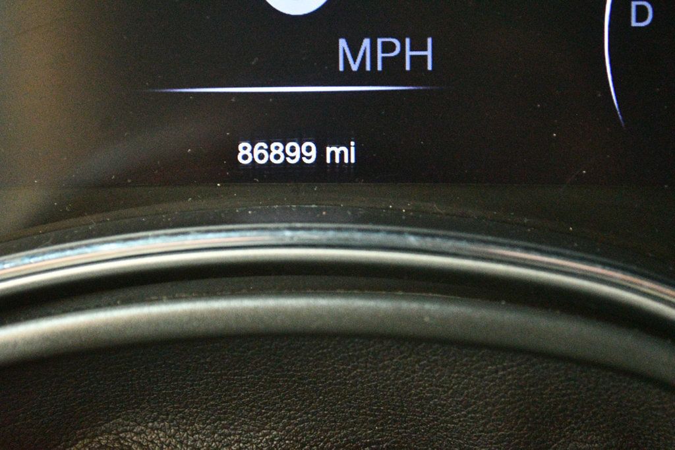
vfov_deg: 19.7
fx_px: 1293
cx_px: 338
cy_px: 225
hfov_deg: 29.3
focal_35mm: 69
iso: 12800
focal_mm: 46
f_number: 5.3
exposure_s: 1/13
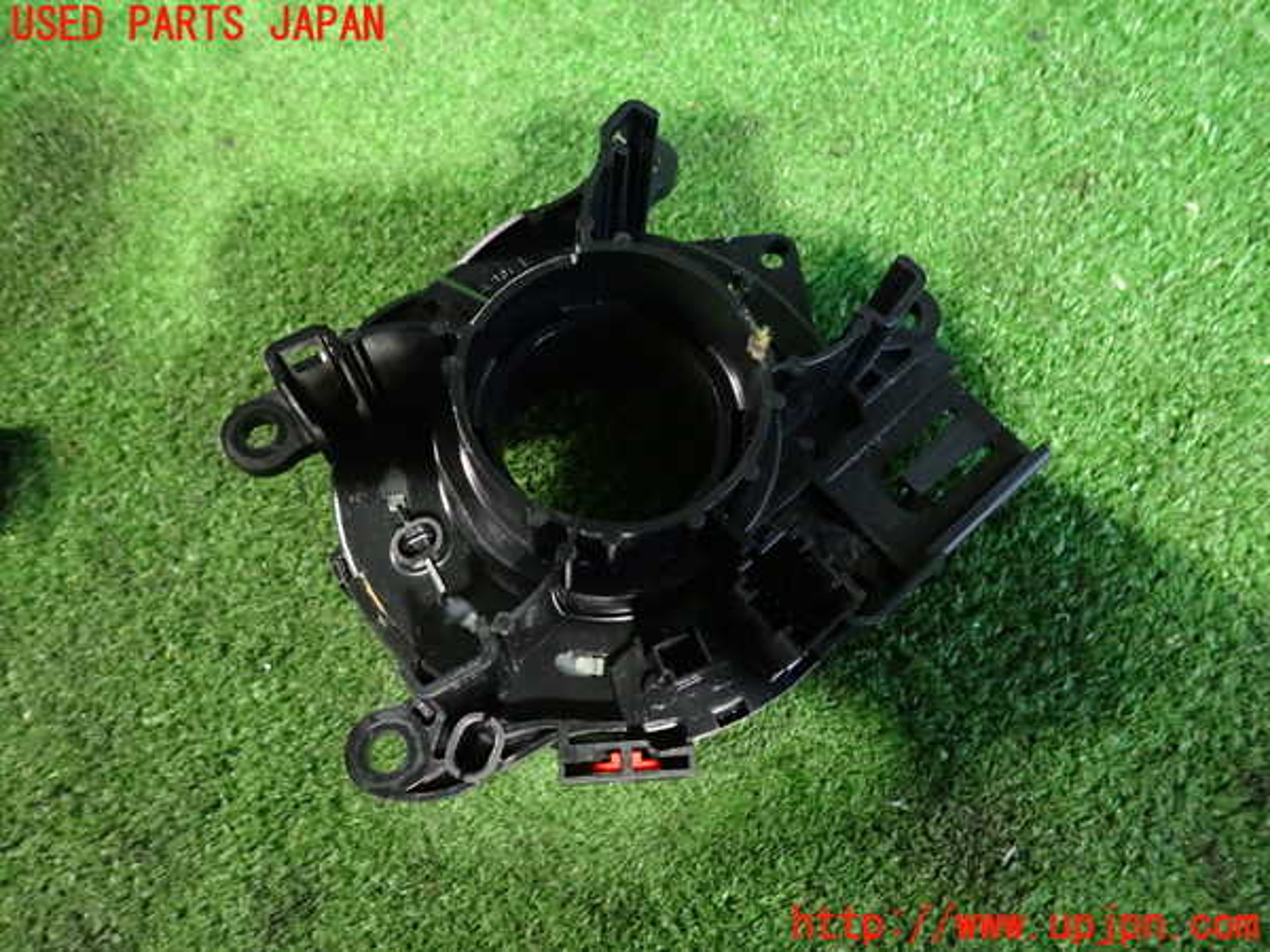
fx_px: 917
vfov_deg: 54.9
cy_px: 476
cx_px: 635
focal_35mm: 25
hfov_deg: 69.4
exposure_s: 1/25
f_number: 2
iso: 800
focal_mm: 4.5
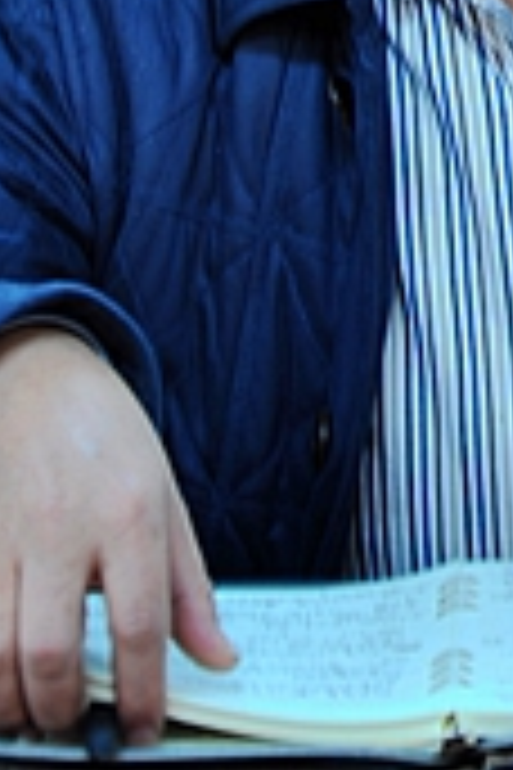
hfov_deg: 4.2
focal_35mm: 326
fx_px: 6968
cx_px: 682
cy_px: -477
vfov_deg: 6.2
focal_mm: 62
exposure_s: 1/3
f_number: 5.3
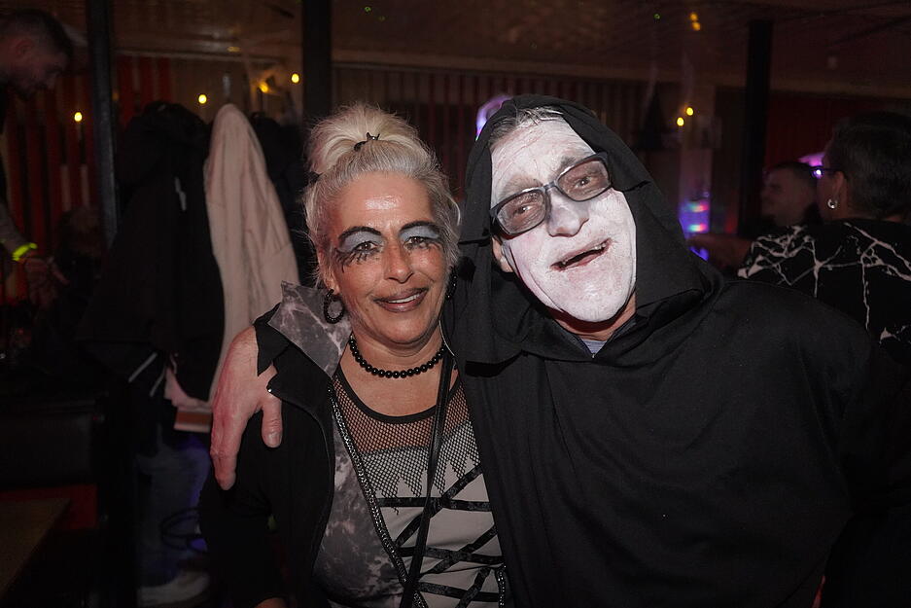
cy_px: 304
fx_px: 709
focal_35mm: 28
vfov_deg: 46.4
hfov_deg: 65.5
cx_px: 456
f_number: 3.5
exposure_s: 1/60
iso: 8000
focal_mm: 28
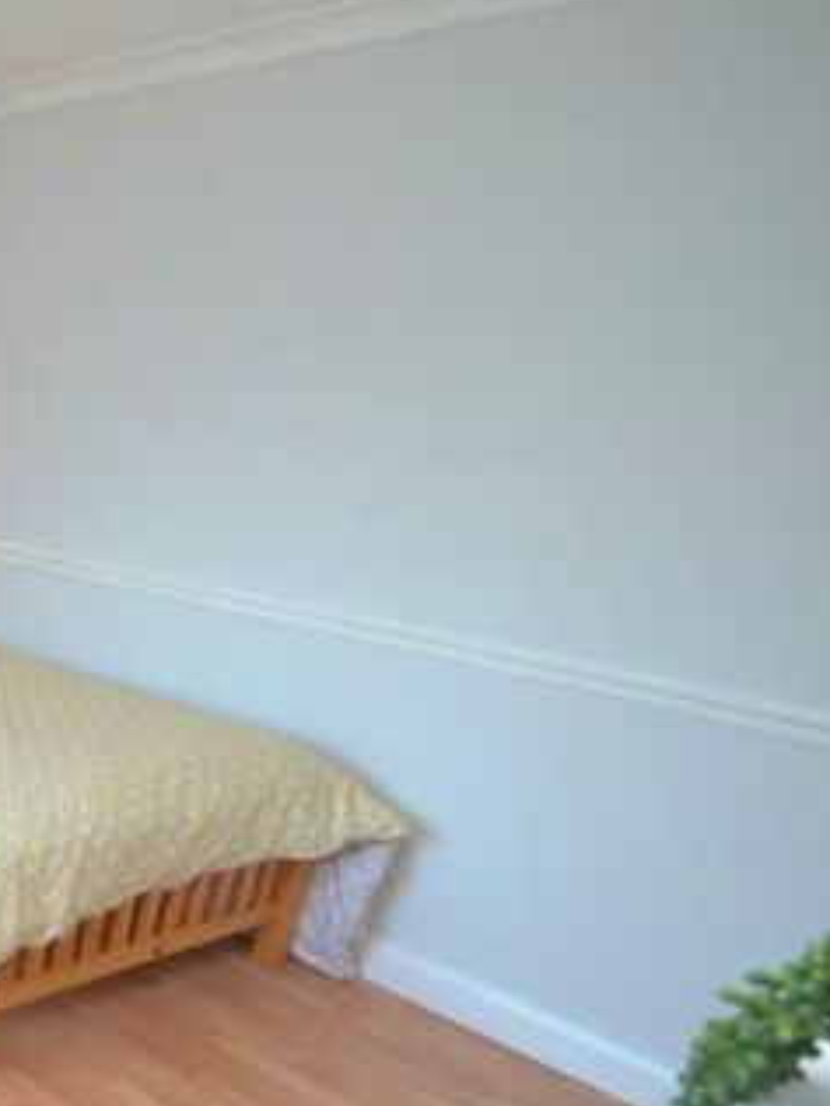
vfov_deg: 54.9
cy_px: 789
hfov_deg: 32.0
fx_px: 1023
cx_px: -280
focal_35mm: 32
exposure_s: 1/60
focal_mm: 10
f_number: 3.5
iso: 450
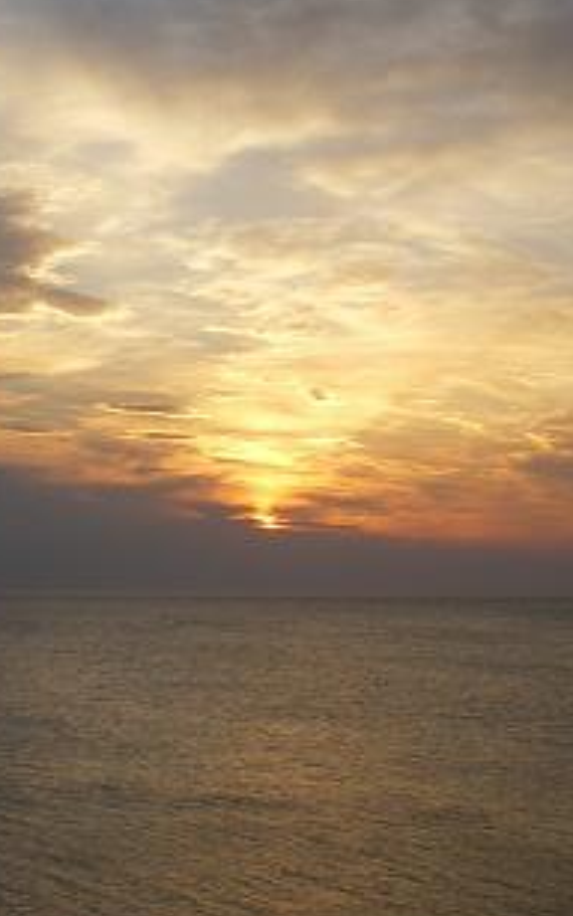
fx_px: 2098
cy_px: 573
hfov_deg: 15.5
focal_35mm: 84
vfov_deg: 24.6
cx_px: 245
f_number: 4.6
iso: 64
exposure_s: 1/200
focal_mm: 6.3
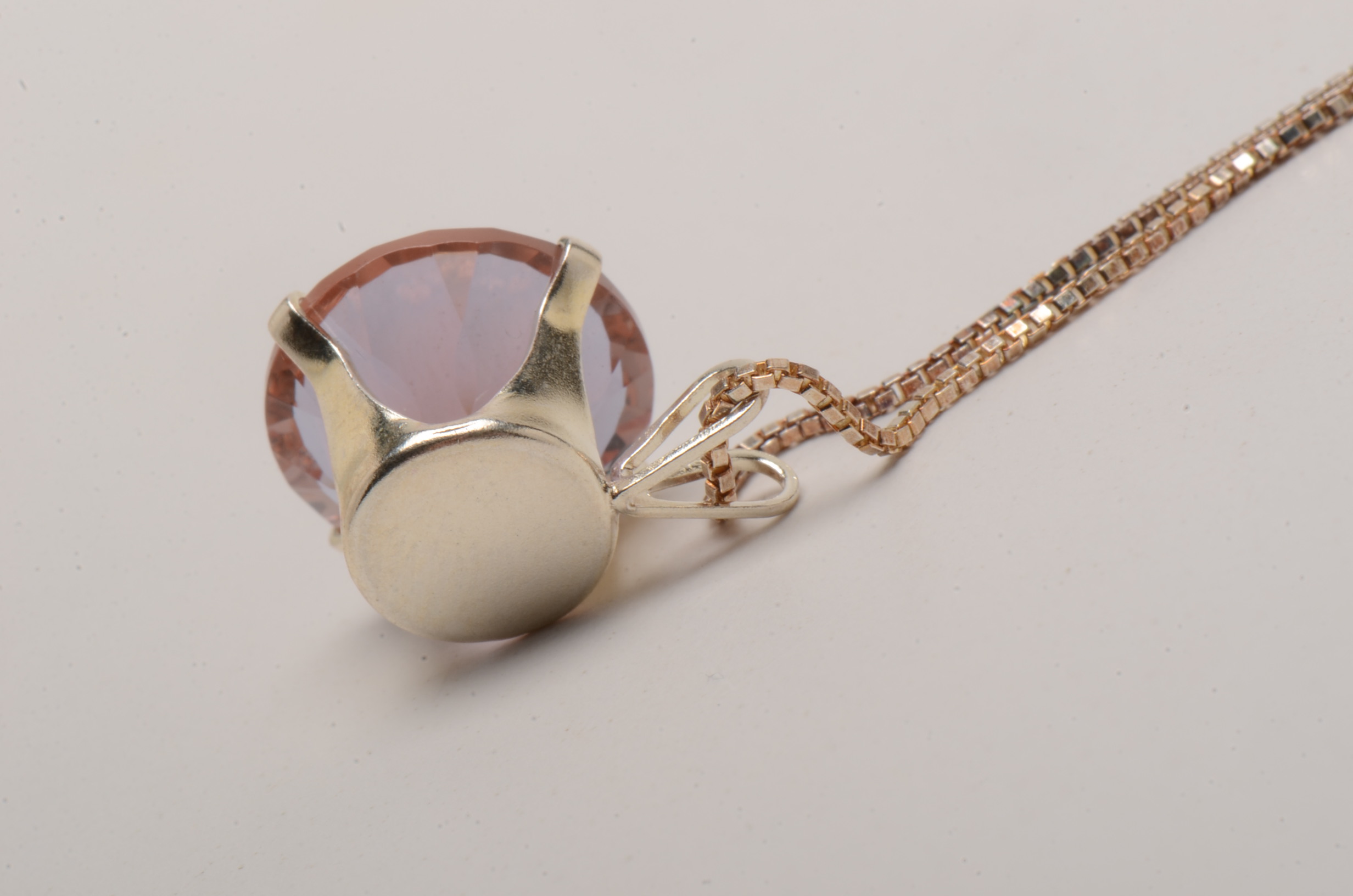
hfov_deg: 16.1
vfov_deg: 10.7
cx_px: 676
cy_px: 448
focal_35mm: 128
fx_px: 4782
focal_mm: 85
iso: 100
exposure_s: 1/160
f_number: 29
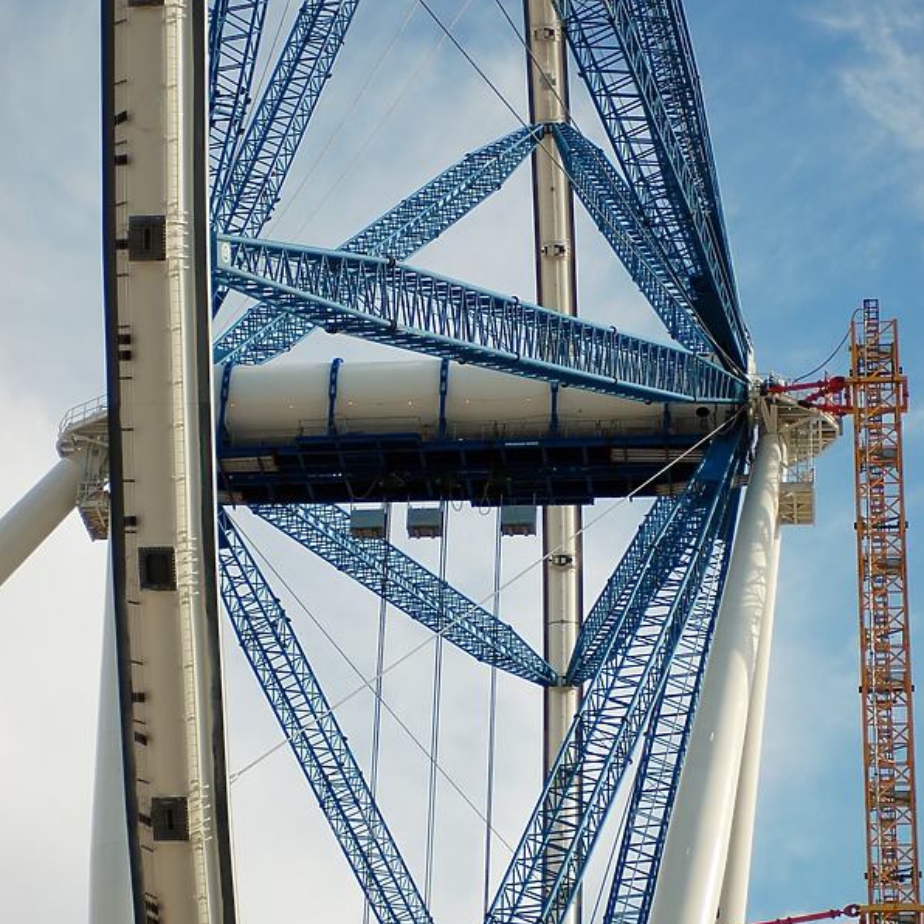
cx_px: 462
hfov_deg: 17.4
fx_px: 3020
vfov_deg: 17.4
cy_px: 535
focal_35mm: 100
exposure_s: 1/4000
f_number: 2.8
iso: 200
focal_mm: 52
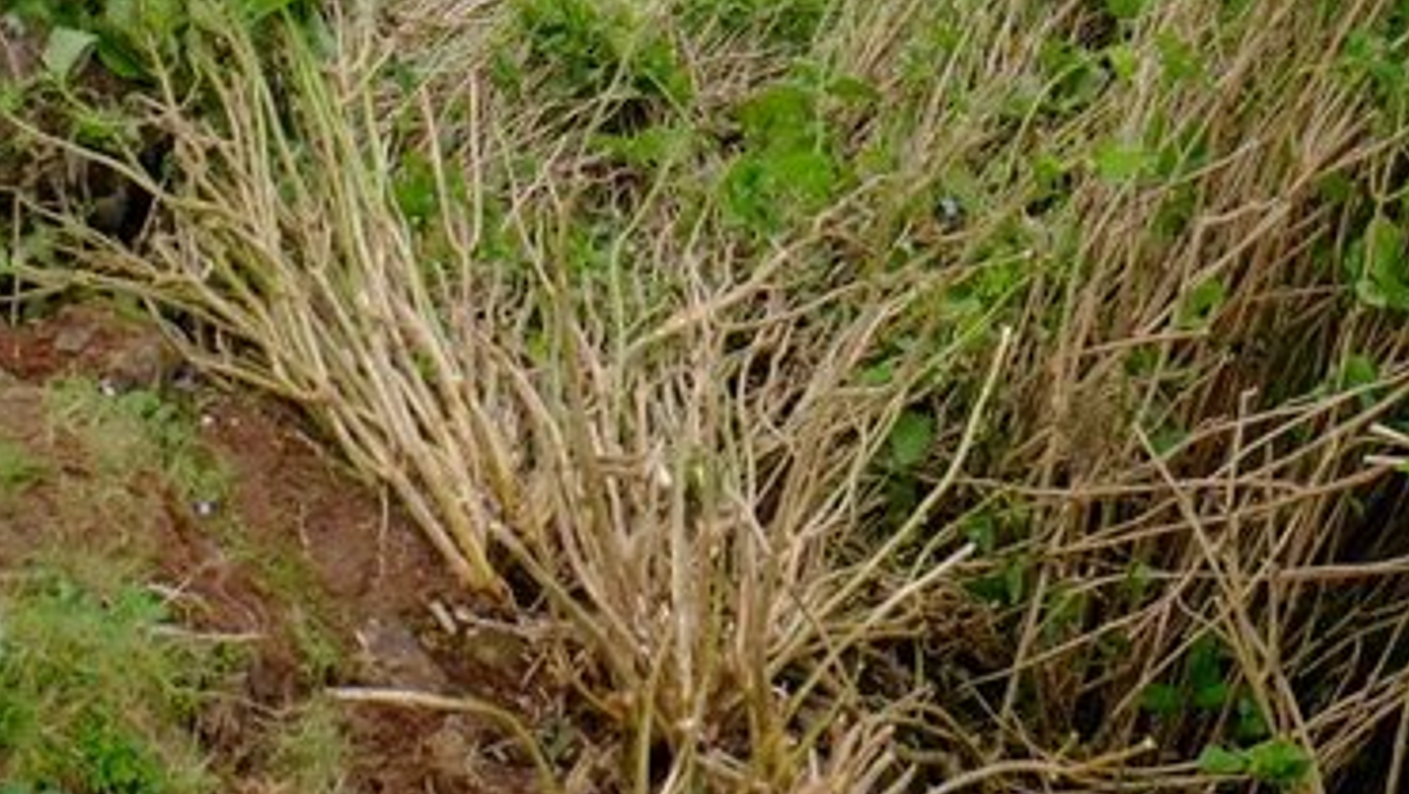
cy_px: -125
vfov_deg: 16.6
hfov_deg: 30.0
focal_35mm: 70
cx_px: 524
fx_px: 2616
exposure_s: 1/125
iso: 200
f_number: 5.6
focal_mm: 20.5
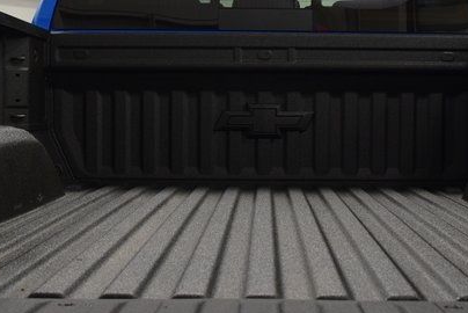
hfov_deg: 35.0
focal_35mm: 57
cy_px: 136
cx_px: 268
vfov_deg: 23.8
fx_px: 742
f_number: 6.3
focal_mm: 24
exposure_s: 1/60
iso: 1600
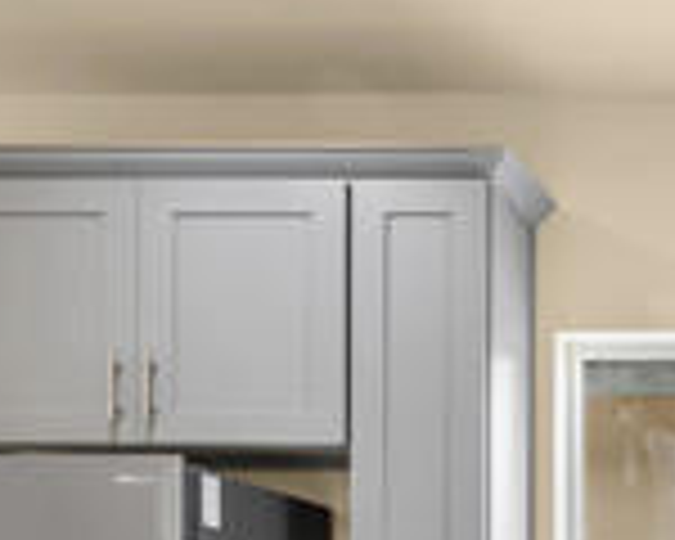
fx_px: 1279
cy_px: 657
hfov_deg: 24.7
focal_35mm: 64
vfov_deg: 22.0
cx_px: 936
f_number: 8
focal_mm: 16
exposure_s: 1/3
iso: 250
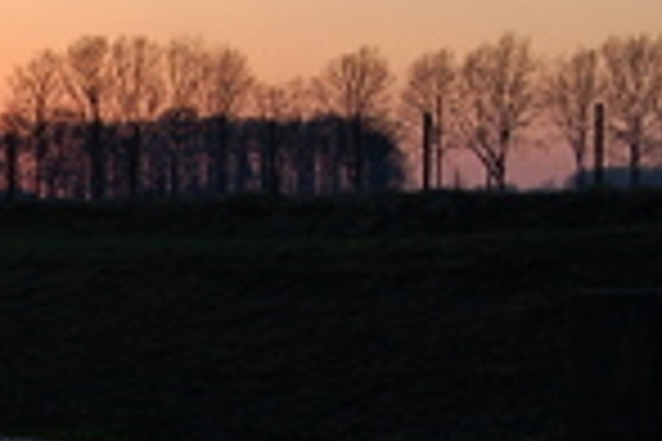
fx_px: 3273
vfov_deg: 7.7
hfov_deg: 11.2
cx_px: -234
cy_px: 466
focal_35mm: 178
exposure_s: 1/100
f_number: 9
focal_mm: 38
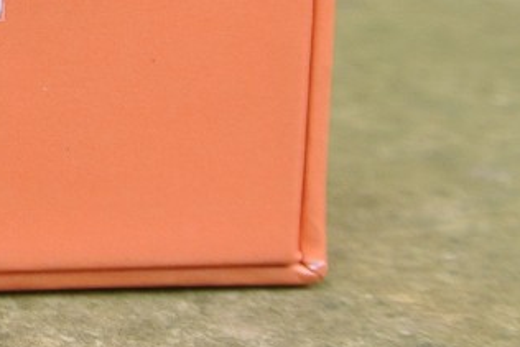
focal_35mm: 157
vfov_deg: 8.6
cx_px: -545
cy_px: -132
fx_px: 2269
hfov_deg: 11.6
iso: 100
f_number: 3.8
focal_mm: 11.8
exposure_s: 1/125
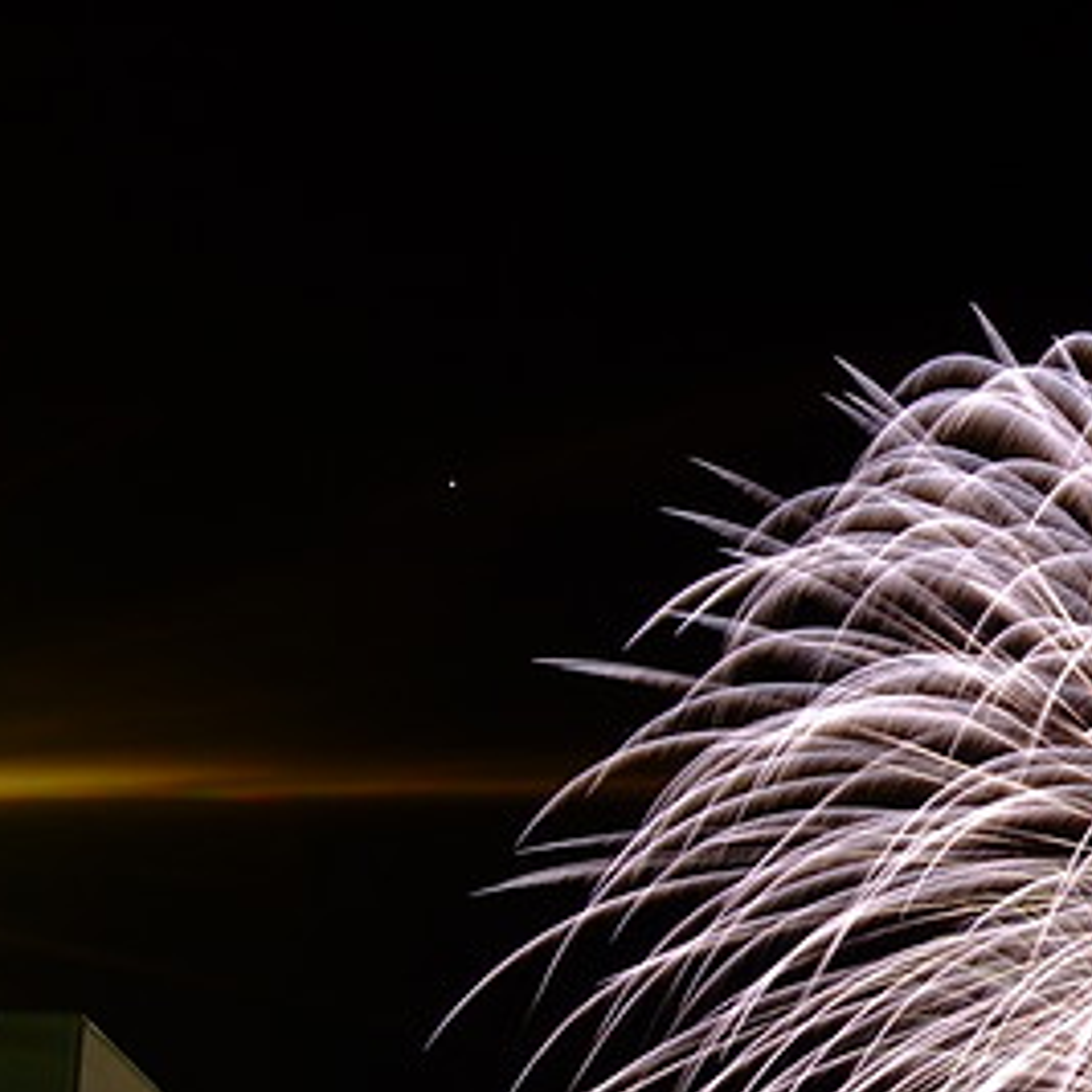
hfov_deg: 16.2
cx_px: 1311
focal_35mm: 103
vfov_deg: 16.7
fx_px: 3676
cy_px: 941
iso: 100
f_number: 11
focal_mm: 30
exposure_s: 8
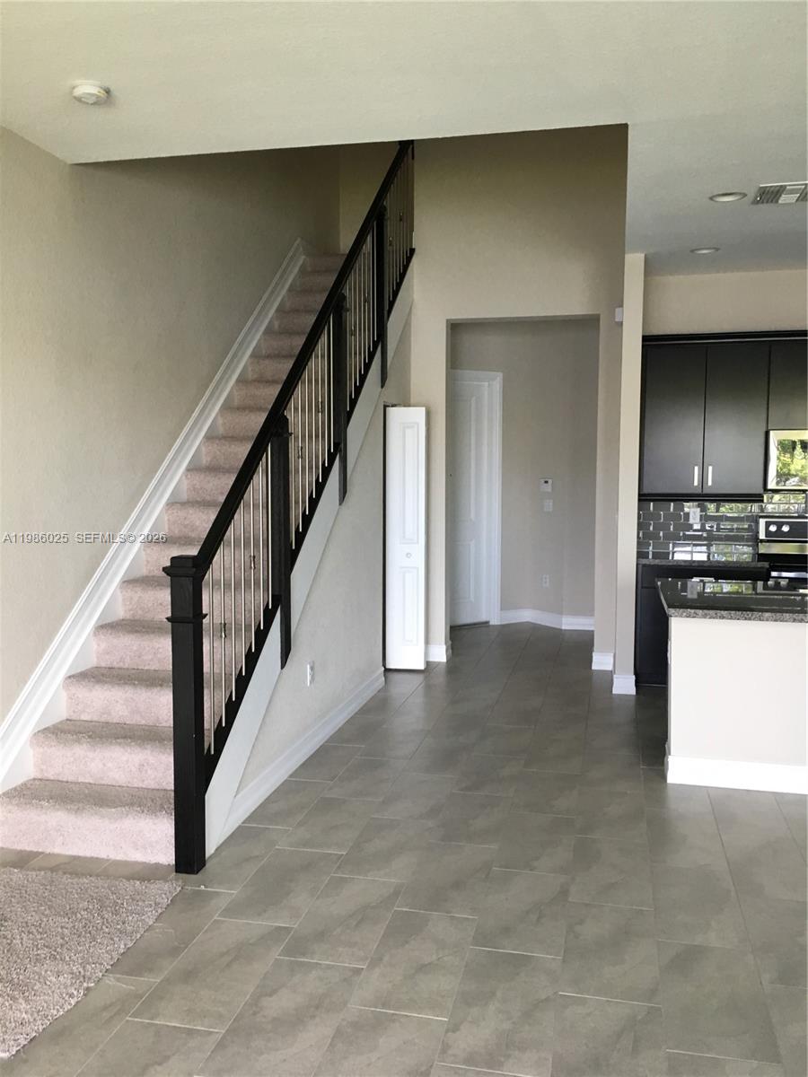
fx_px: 903
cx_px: 404
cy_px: 538
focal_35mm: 29
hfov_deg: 48.2
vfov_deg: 61.7
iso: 80
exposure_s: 1/30
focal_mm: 4.15
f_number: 2.2
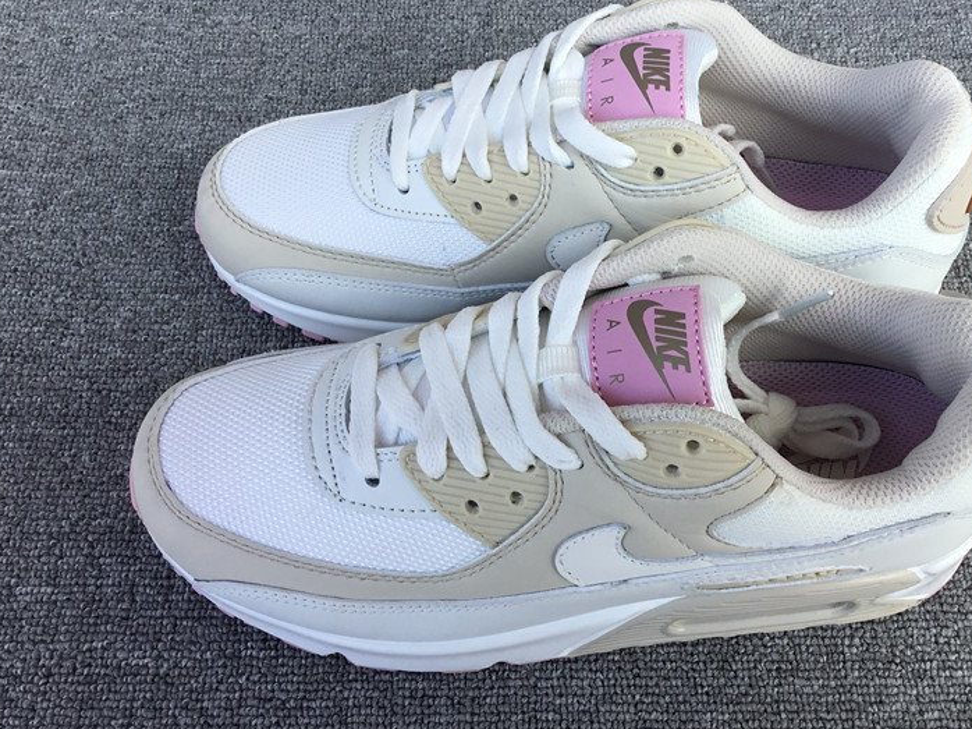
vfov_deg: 35.8
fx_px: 1123
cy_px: 303
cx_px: 572
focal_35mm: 40
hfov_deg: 46.6
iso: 25
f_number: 2.4
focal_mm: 3.3
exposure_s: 1/322
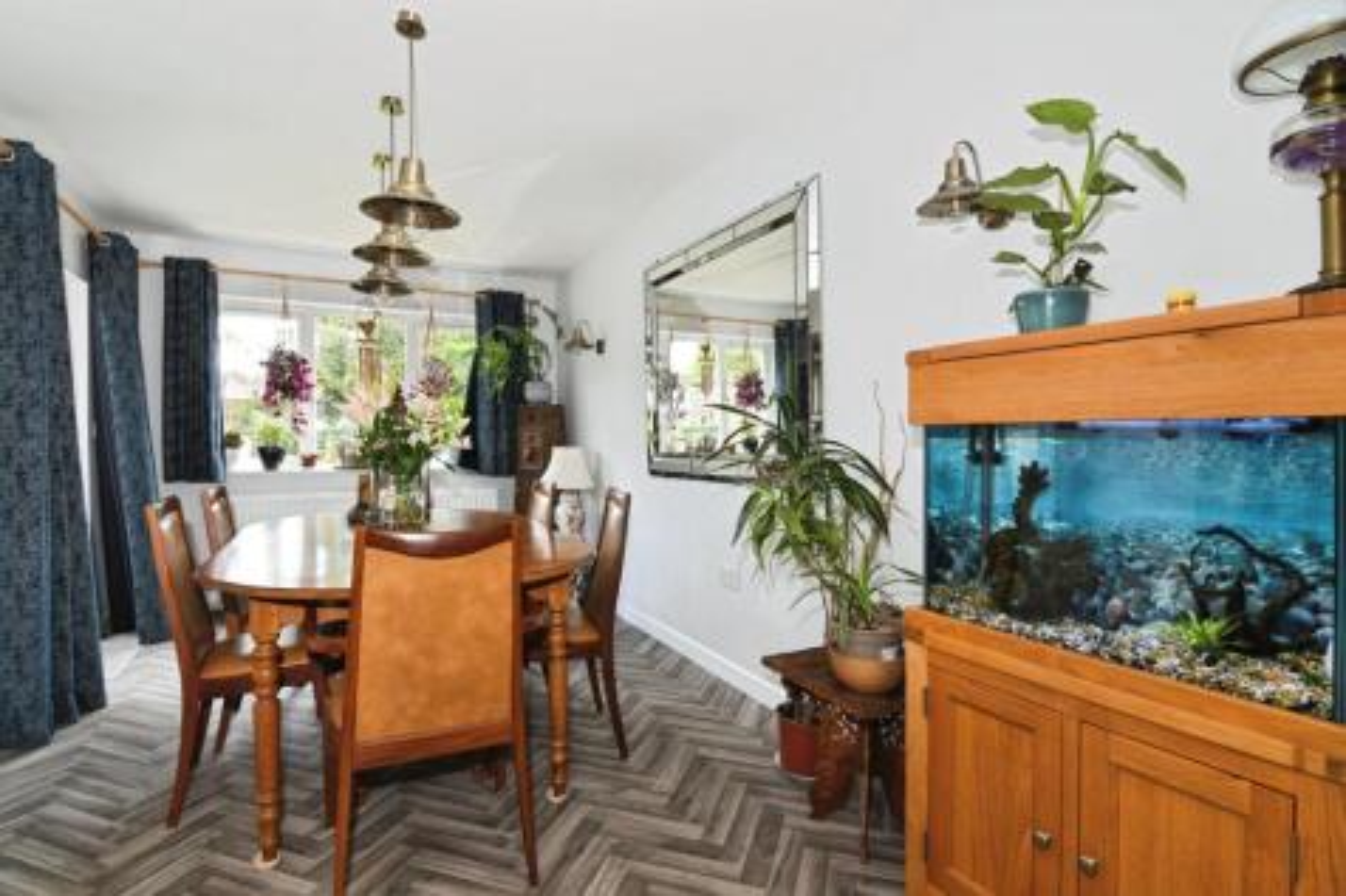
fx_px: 598
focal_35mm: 16
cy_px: 448
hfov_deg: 96.8
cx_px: 673
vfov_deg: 73.7
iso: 400
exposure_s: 1/40
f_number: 7.1
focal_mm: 11
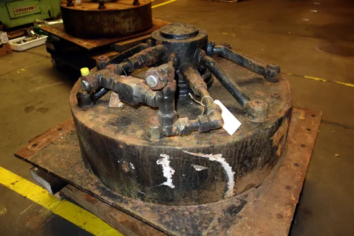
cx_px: 177
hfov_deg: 65.5
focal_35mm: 28
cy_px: 118
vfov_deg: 46.4
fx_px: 275
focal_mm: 10.4
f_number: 1.8
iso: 200
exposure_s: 1/30
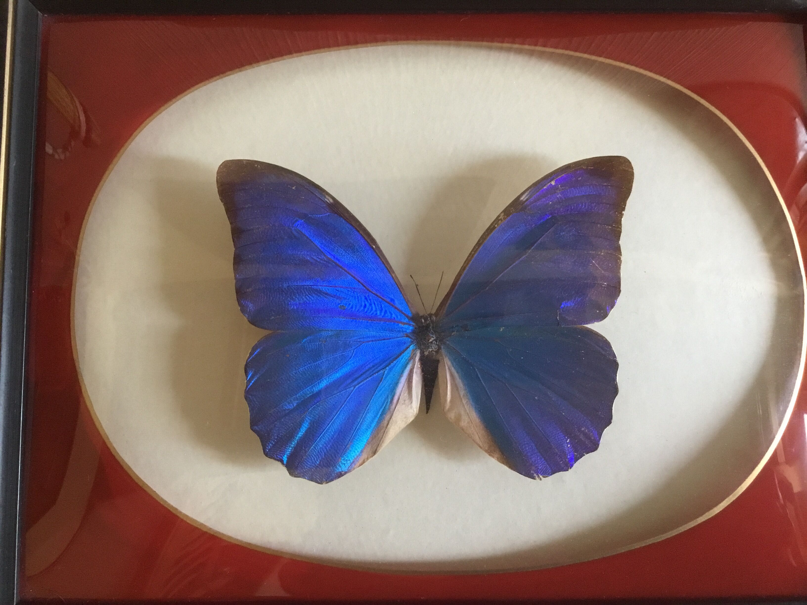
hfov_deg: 58.4
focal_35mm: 31
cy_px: 302
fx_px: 723
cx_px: 404
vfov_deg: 45.4
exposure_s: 1/24
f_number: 2.4
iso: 200
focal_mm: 3.3
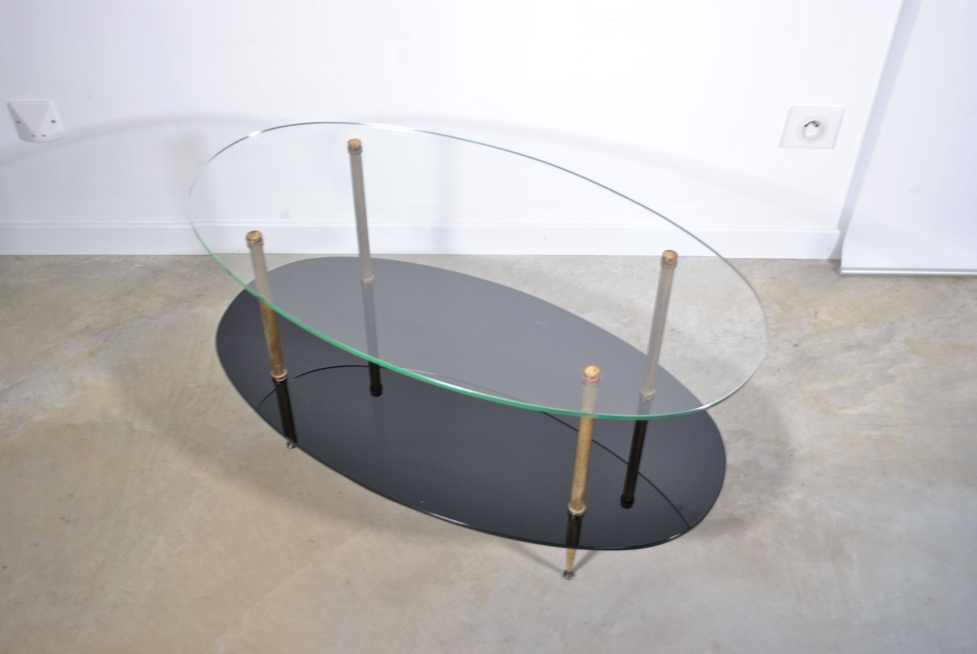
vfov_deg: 34.3
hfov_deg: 49.5
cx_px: 488
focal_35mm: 39
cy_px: 327
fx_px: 1060
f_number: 4.2
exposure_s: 1/15
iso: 200
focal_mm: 26
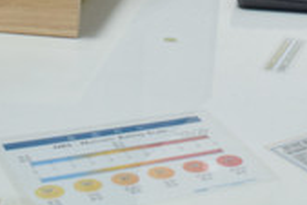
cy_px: -151
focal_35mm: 117
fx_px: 999
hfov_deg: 17.0
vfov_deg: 11.0
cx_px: 322
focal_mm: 22
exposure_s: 1/200
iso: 1000
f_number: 7.1
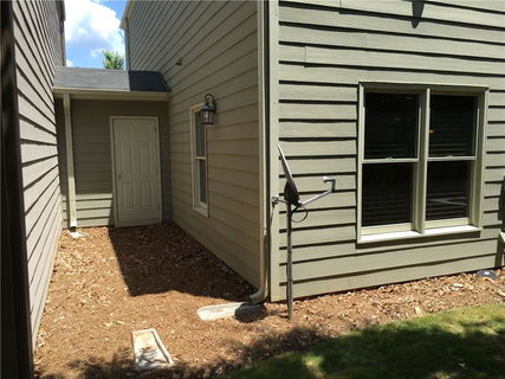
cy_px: 190
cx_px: 252
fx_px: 423
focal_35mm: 29
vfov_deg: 48.2
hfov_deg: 61.7
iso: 25
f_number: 2.2
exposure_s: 1/699
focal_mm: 4.15
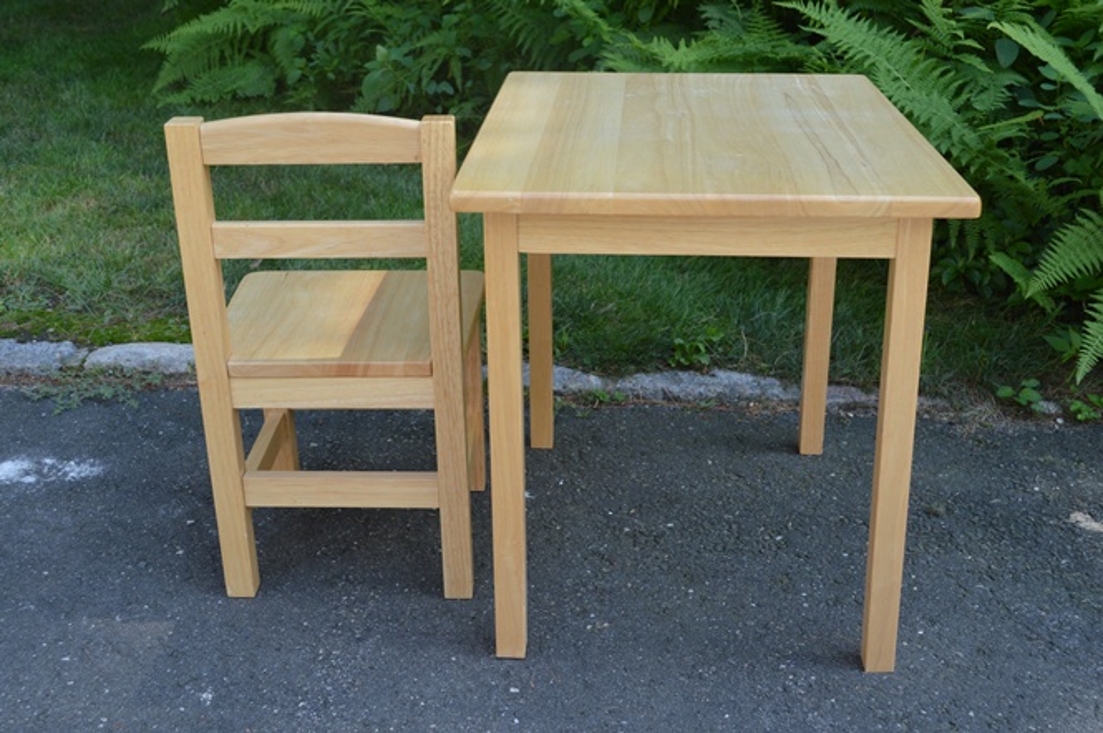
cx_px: 552
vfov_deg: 34.1
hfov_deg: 49.6
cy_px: 366
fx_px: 1194
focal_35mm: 39
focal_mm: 26
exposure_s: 1/125
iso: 160
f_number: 5.6
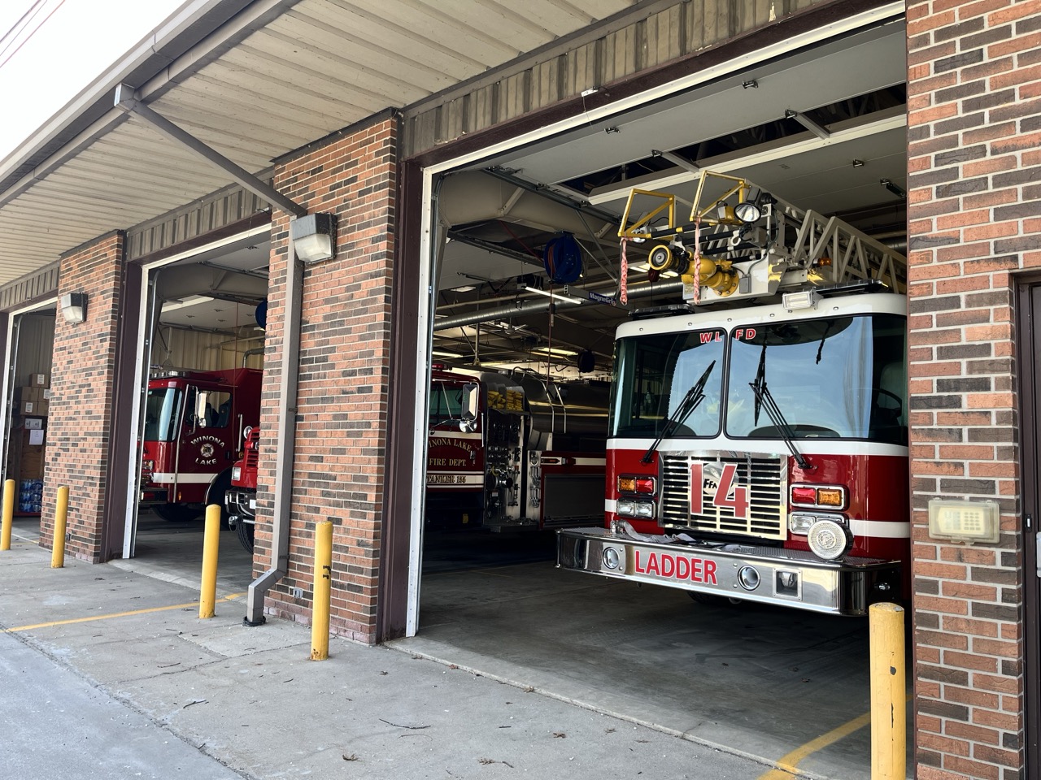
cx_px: 520
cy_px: 390
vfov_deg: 53.1
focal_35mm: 26
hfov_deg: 67.3
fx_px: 782
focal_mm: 5.1
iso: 50
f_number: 1.6
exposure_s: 1/428
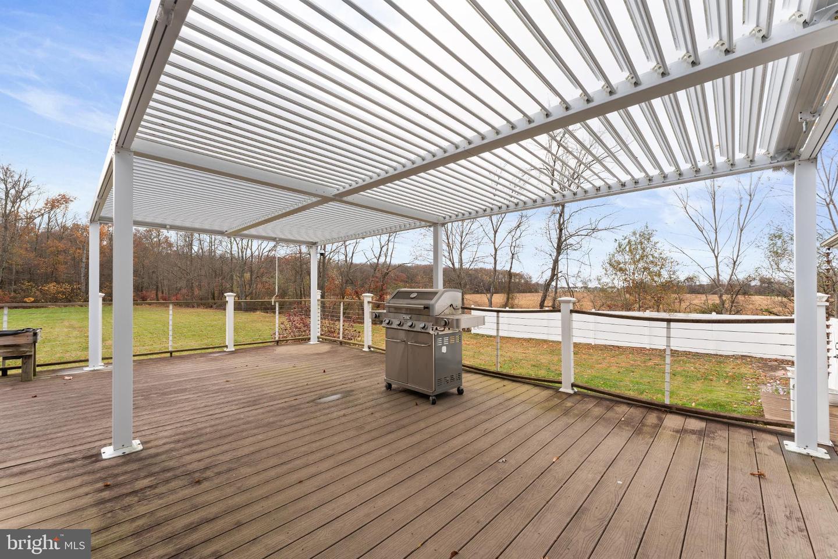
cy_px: 280
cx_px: 419
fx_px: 326
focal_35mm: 14
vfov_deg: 81.2
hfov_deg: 104.3
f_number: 9
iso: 320
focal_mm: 14
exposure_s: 1/30
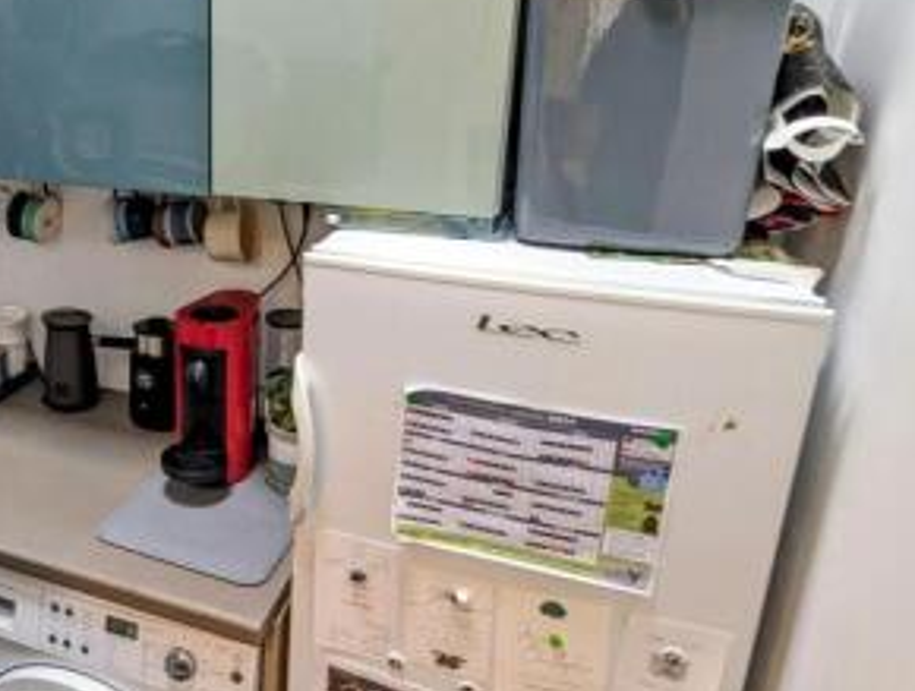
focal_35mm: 32
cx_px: 170
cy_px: 289
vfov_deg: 44.2
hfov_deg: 52.6
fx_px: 848
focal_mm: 2.35
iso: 339
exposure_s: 1/25
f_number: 2.2
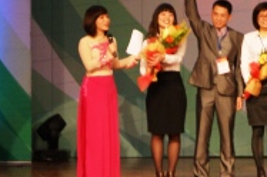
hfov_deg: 9.1
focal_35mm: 223
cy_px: -21
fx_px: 1654
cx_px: 318
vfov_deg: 6.1
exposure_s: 1/80
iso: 400
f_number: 5.6
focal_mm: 55
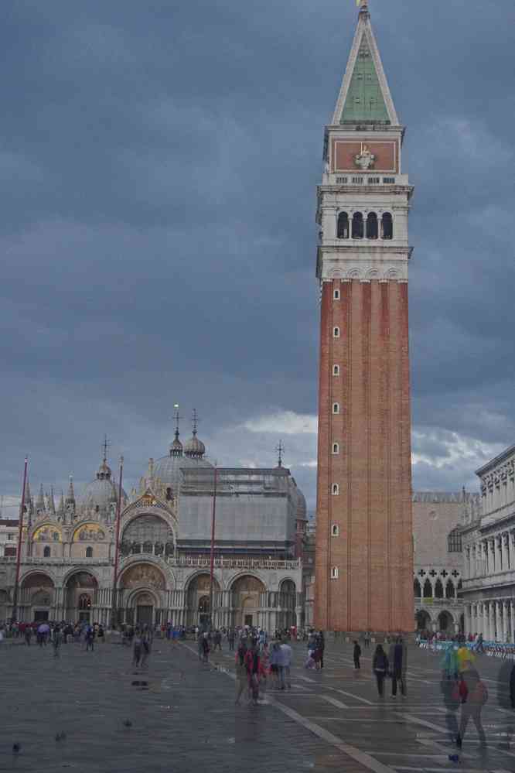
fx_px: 923
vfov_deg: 45.4
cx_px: 258
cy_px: 386
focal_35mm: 43
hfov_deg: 31.2
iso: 3200
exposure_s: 1/125
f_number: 5
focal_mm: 29.4
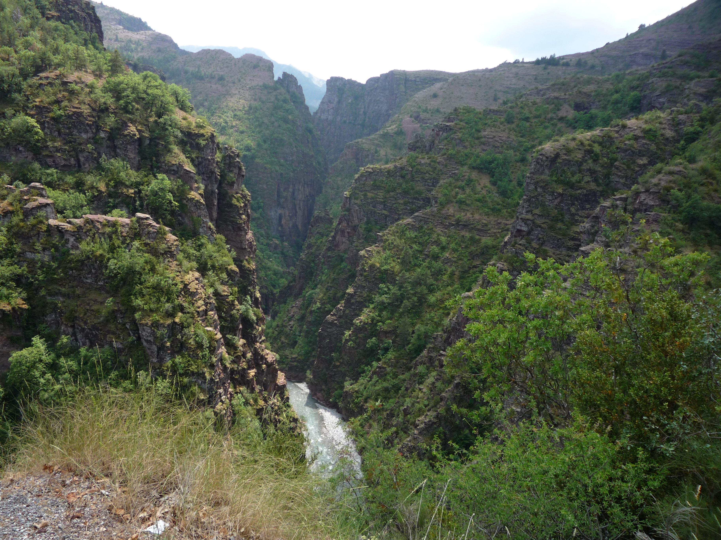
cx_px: 360
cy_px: 270
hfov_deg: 60.0
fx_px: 625
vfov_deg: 46.8
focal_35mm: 30
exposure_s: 1/250
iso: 100
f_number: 4
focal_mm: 5.2
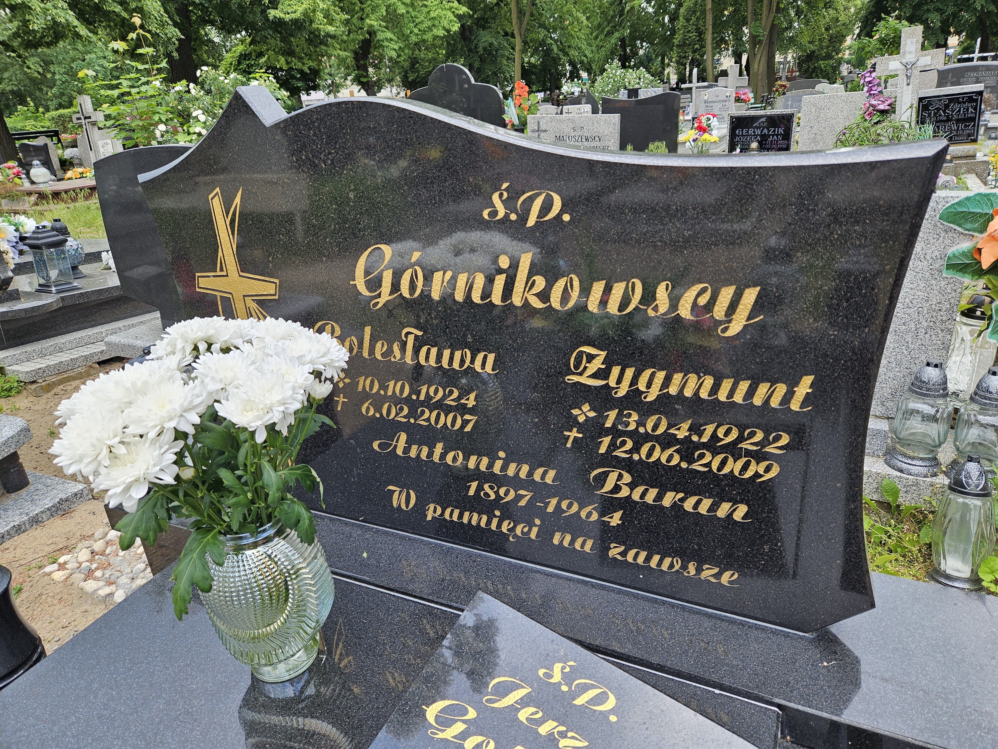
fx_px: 663
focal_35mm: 23
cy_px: 374
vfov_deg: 58.9
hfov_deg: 73.9
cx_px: 499
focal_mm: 5.4
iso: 25
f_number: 1.8
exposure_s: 1/216
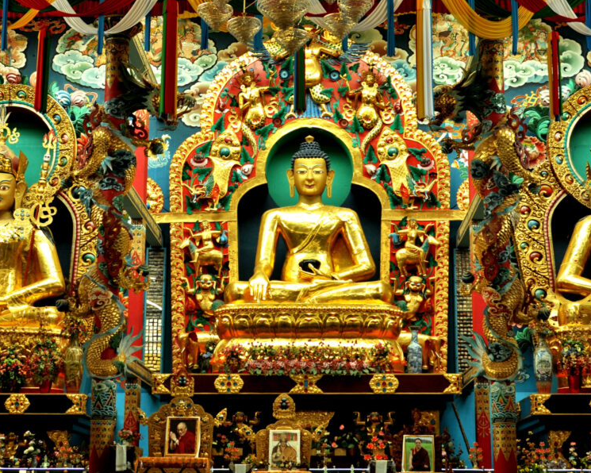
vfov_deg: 22.6
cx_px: 301
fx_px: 1183
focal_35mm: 68
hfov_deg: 28.0
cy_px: 225
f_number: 5.6
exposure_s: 1/50
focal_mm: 35
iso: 200
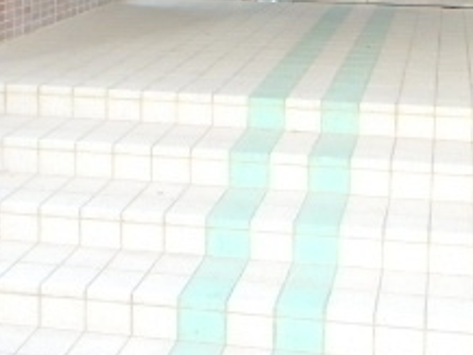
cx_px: 336
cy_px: -72
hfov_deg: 30.8
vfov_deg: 21.9
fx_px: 848
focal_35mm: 62
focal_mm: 3.7
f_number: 3.5
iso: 200
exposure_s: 1/30
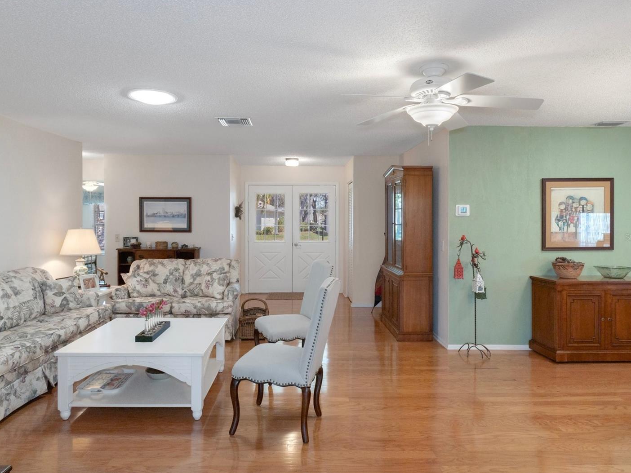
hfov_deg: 73.9
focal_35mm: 23
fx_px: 419
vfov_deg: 58.9
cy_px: 237
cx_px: 306
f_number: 8
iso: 320
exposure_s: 1/15
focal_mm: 14
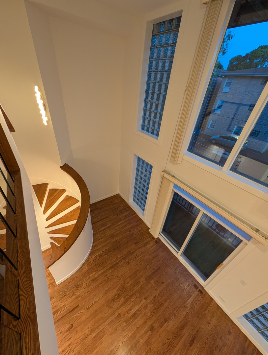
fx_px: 124
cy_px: 178
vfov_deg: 110.5
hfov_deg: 94.6
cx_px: 134
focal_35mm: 12
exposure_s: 1/28.2
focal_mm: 2.02
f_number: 1.7
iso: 157
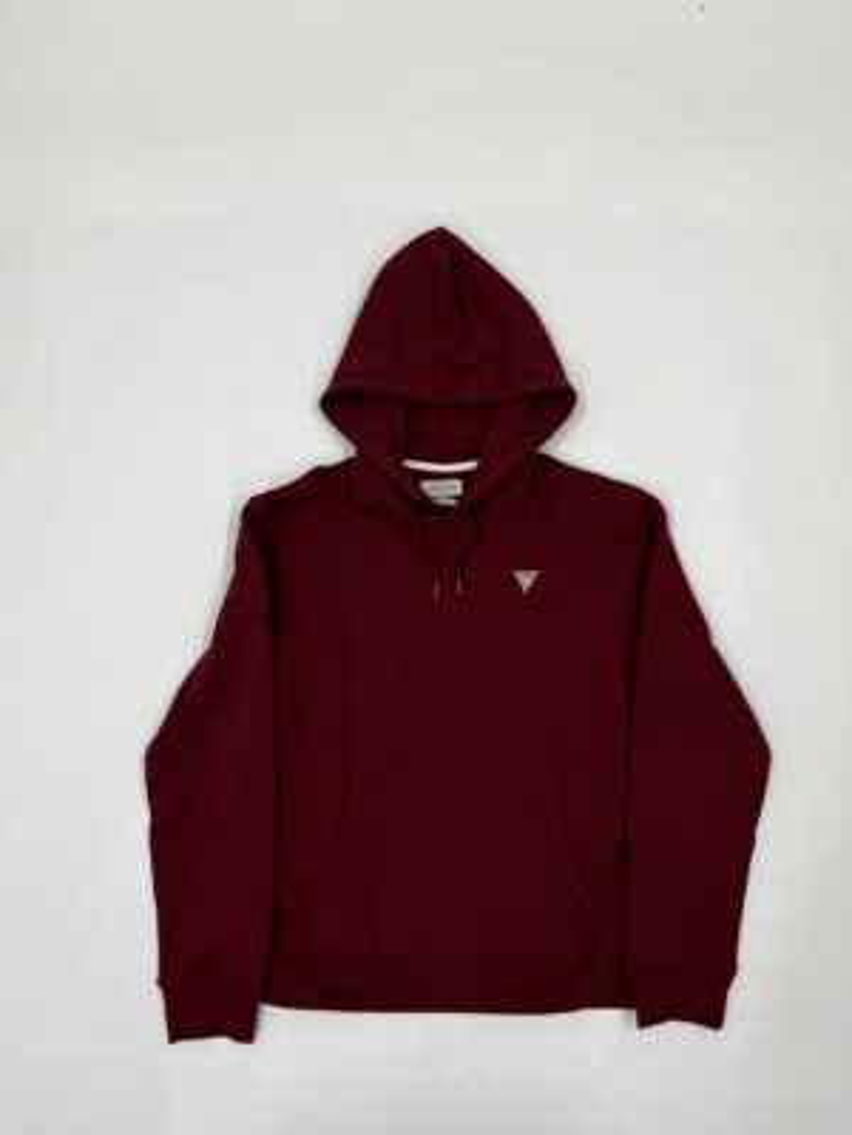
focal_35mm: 26
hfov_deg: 53.1
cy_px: 568
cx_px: 426
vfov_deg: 67.3
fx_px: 853
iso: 125
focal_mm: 5.1
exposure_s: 1/100
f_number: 1.6
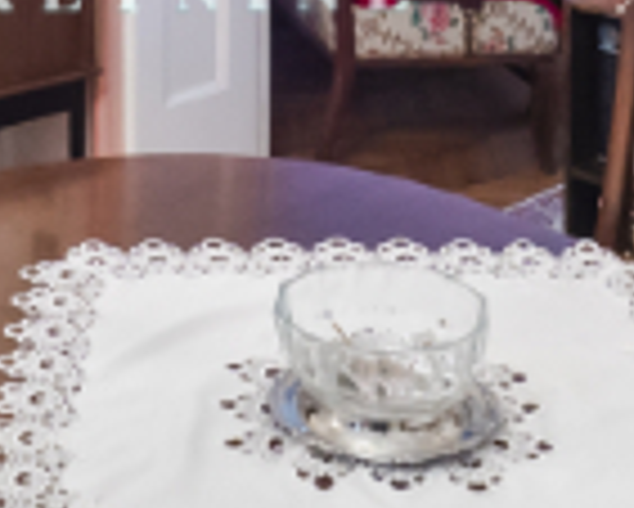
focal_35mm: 97
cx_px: 81
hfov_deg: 19.4
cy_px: -499
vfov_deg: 13.6
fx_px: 1821
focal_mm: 7
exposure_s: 1/15
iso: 400
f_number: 4
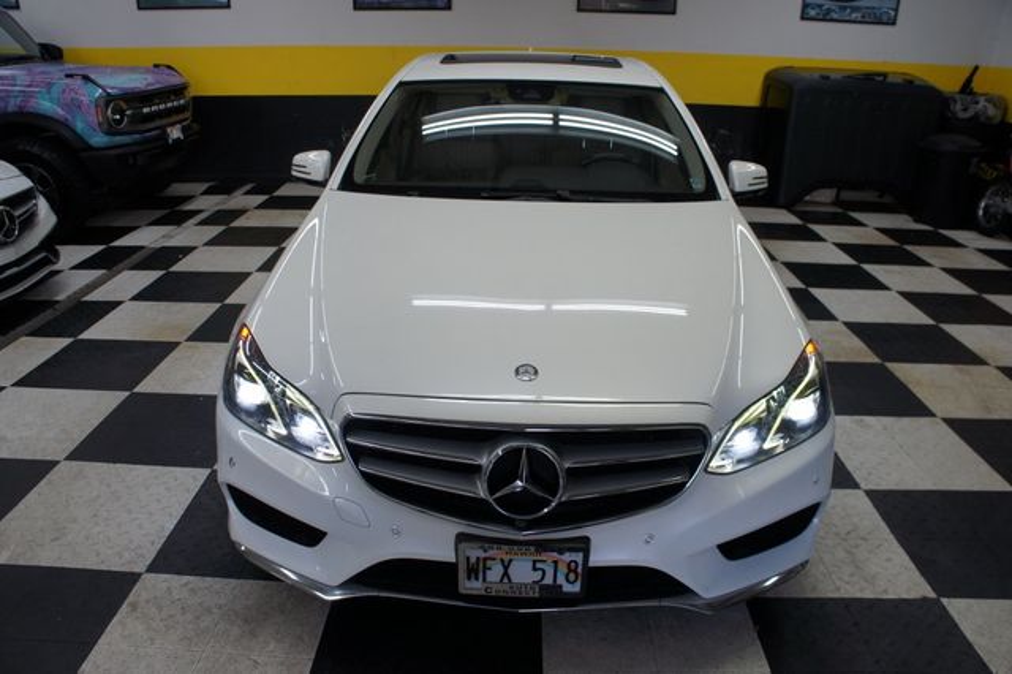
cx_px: 506
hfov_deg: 67.4
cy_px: 337
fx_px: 759
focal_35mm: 27
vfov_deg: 47.9
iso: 200
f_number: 4.5
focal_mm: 18
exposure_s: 1/50
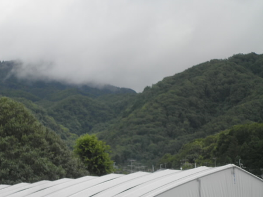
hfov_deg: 16.4
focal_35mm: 120
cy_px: 91
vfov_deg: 12.3
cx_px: 92
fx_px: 912
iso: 64
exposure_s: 1/320
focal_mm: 16.5
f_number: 5.4
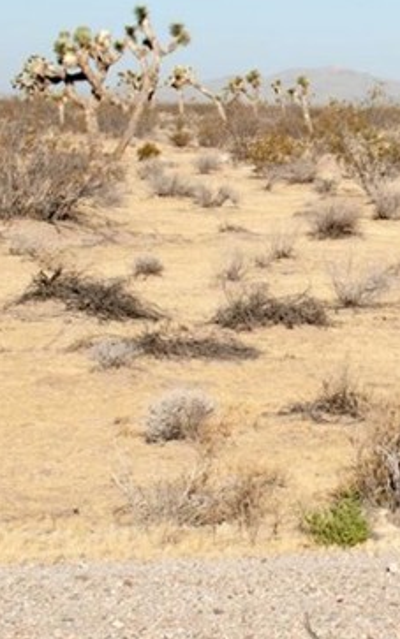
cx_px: 641
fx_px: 2249
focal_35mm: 129
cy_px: 114
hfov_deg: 9.8
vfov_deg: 16.1
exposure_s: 1/400
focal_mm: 30
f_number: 8
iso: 100
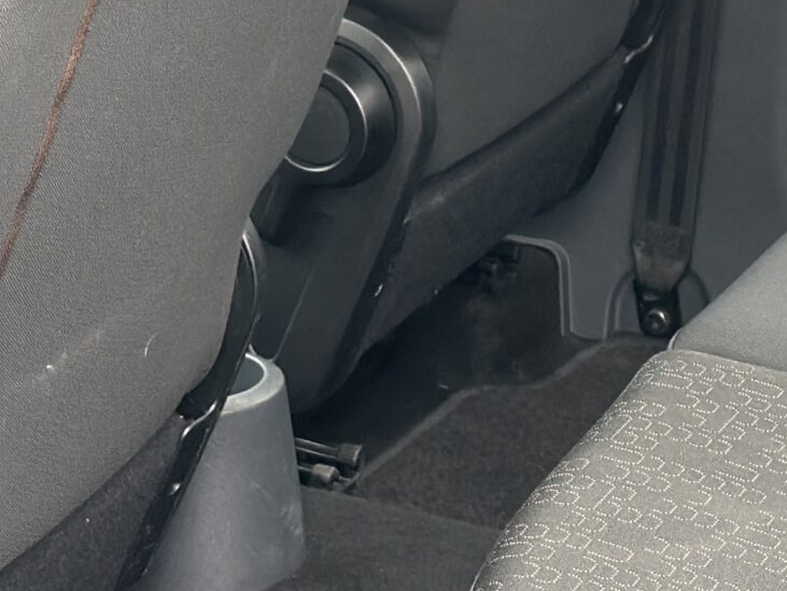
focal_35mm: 168
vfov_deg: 8.8
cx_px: 560
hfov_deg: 11.7
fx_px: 3821
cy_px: 76
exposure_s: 1/118
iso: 125
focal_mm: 6.86
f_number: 1.78
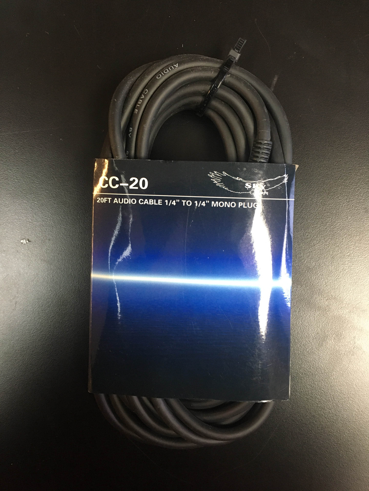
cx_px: 184
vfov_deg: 61.7
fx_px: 412
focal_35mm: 29
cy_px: 246
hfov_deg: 48.2
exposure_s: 1/24
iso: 200
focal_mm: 4.15
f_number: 2.2
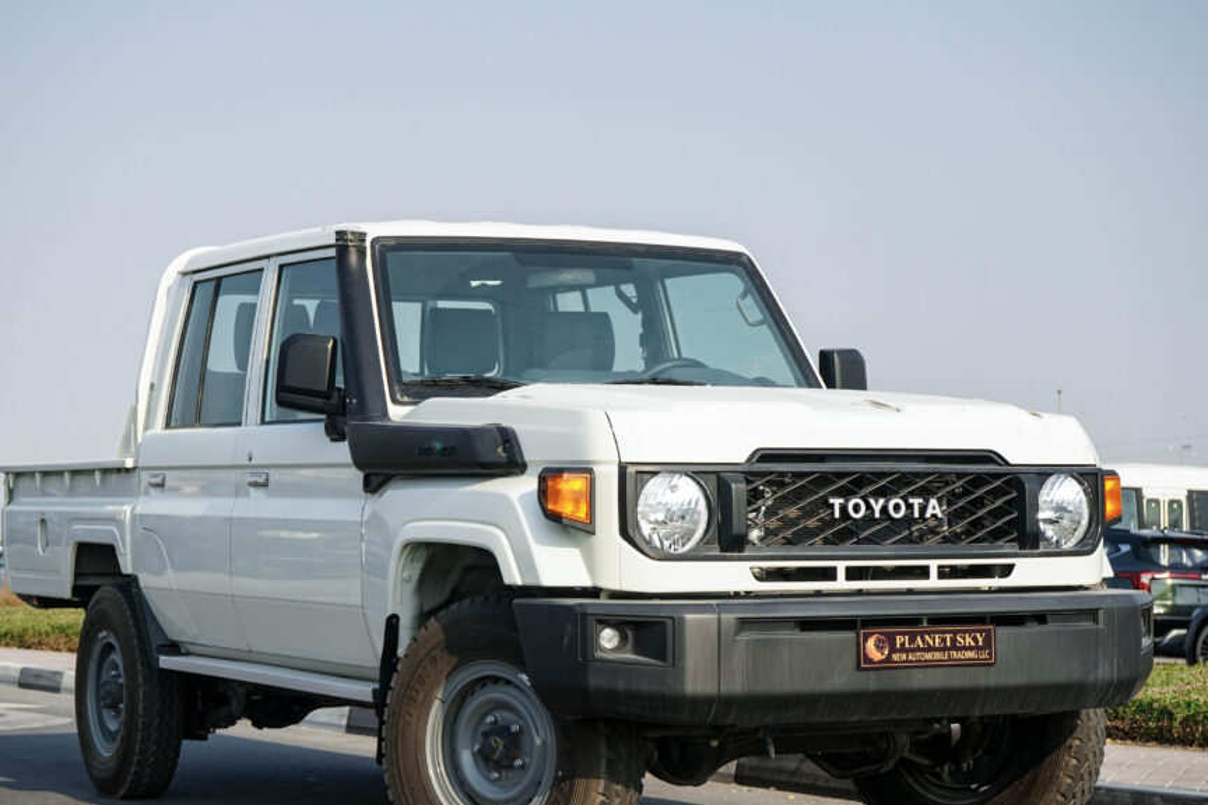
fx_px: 2785
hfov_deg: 24.5
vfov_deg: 16.4
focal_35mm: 83
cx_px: 582
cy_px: 476
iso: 500
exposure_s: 1/1000
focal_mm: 70
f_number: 8
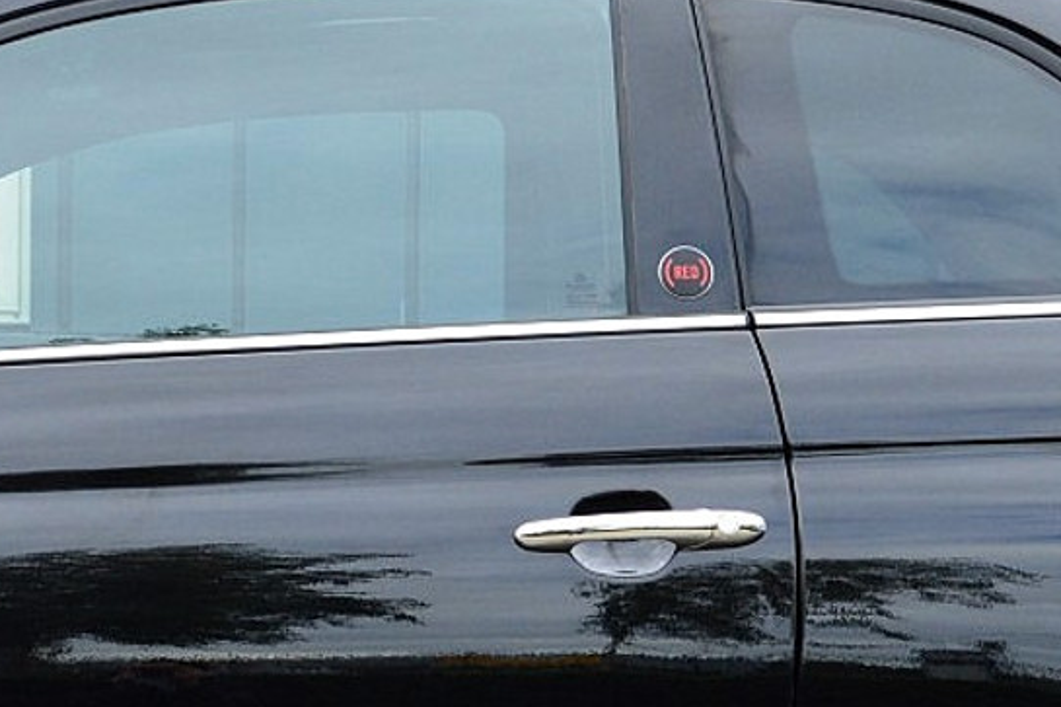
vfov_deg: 9.6
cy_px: 598
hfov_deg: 14.3
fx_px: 4206
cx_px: 220
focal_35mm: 143
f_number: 9
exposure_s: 1/160
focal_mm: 27
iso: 400
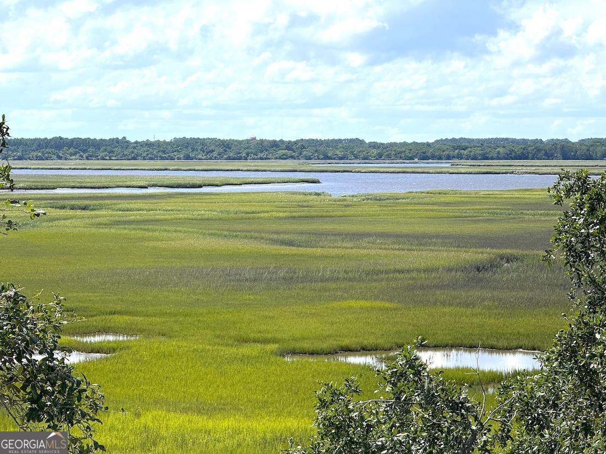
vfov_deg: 12.3
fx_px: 2101
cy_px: 227
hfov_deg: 16.4
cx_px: 303
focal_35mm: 120
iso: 50
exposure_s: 1/2024
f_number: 2.8
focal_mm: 15.66
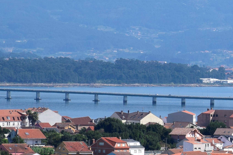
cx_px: 362
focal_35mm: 451
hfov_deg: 4.5
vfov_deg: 3.0
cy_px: 152
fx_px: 2917
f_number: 11
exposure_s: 1/500
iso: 280
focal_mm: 85
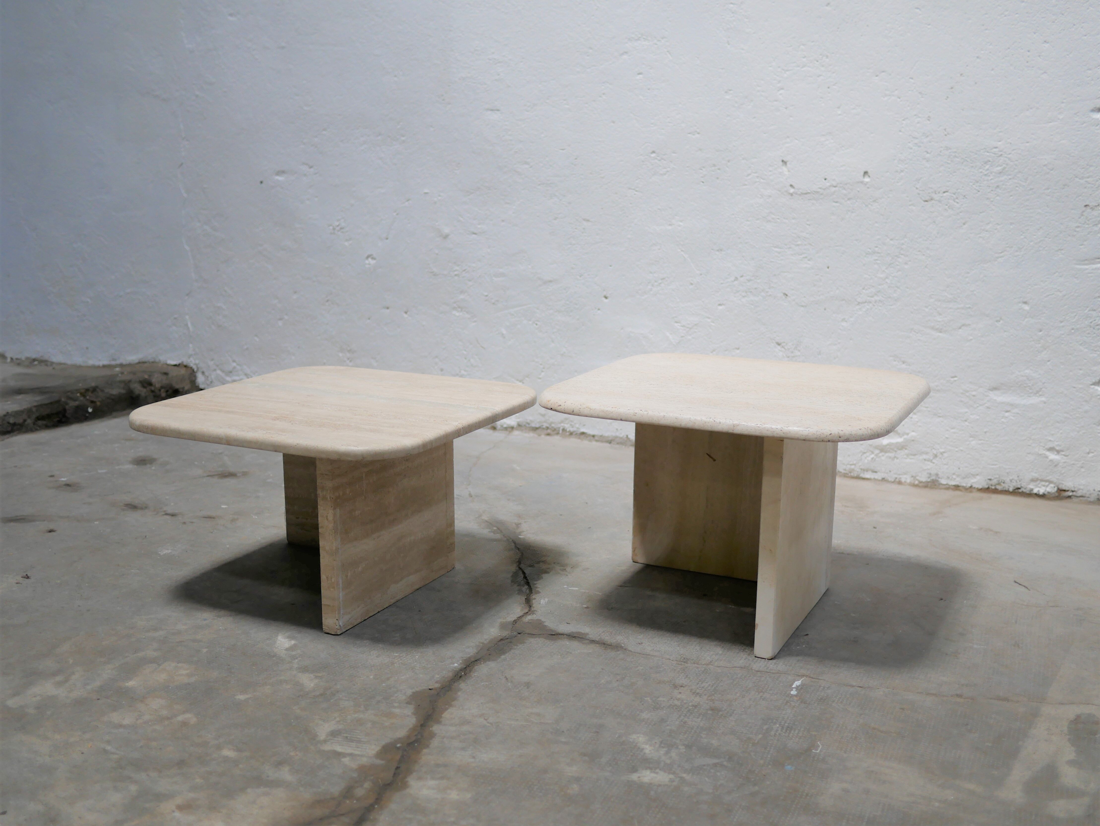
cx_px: 550
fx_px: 1272
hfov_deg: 46.8
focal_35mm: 40
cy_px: 413
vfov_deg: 36.0
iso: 200
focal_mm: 20
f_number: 1.7
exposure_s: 1/60
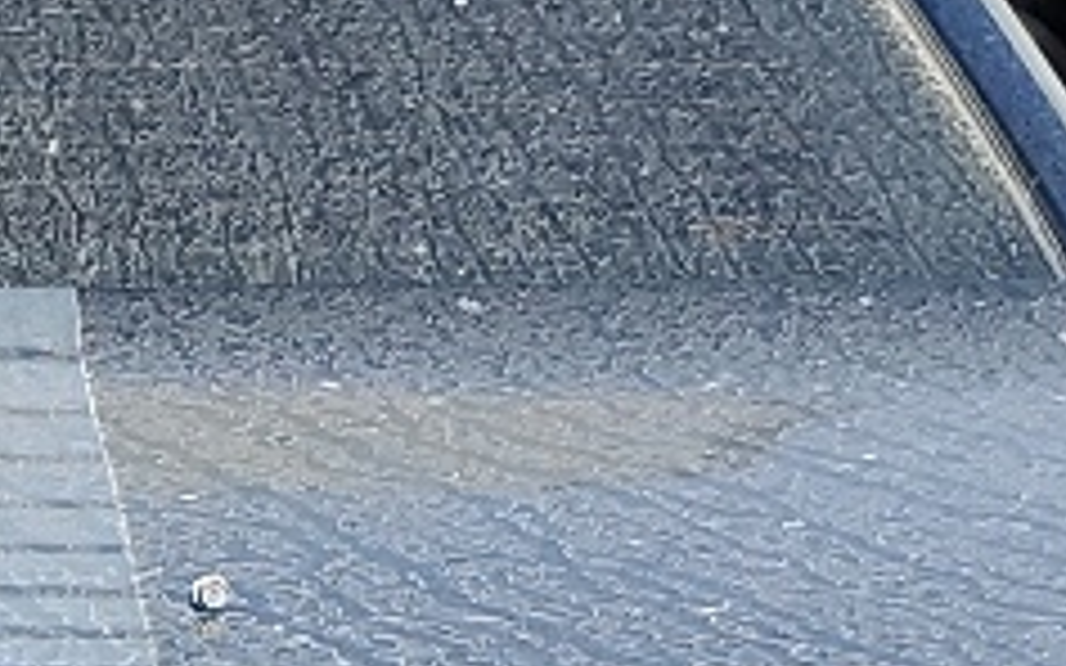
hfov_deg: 10.9
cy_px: 1462
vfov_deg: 6.8
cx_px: -535
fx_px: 5402
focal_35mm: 186
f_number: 1.5
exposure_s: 1/2000
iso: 50
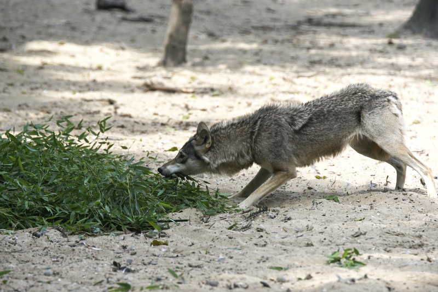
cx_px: 219
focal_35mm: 270
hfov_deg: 7.6
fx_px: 3284
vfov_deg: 5.1
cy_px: 146
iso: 640
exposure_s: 1/2500
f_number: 4
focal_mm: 180
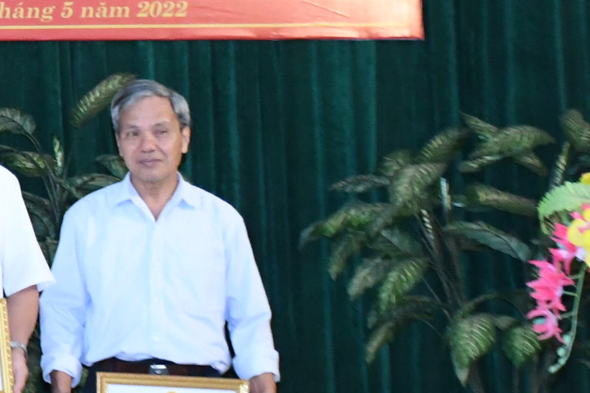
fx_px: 3424
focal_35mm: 209
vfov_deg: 6.6
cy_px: 80
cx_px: -603
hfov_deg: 9.2
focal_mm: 34
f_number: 4.2
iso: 3200
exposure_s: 1/200
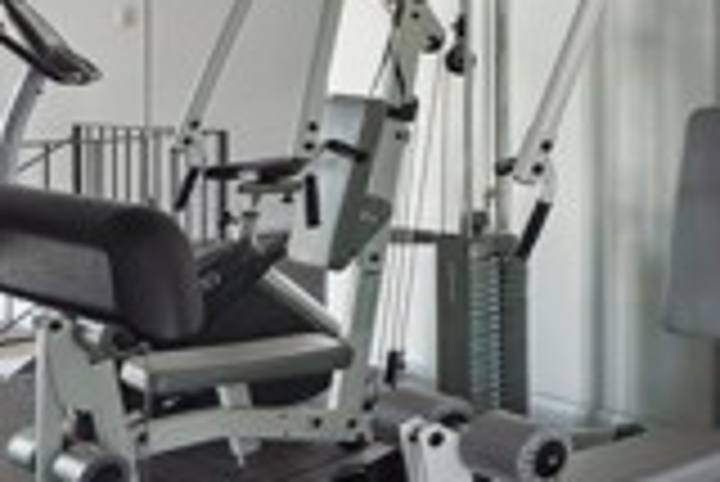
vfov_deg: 23.9
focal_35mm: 56
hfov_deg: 27.6
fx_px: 1121
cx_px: 1008
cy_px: 108
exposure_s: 1/13
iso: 100
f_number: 9
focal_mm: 14
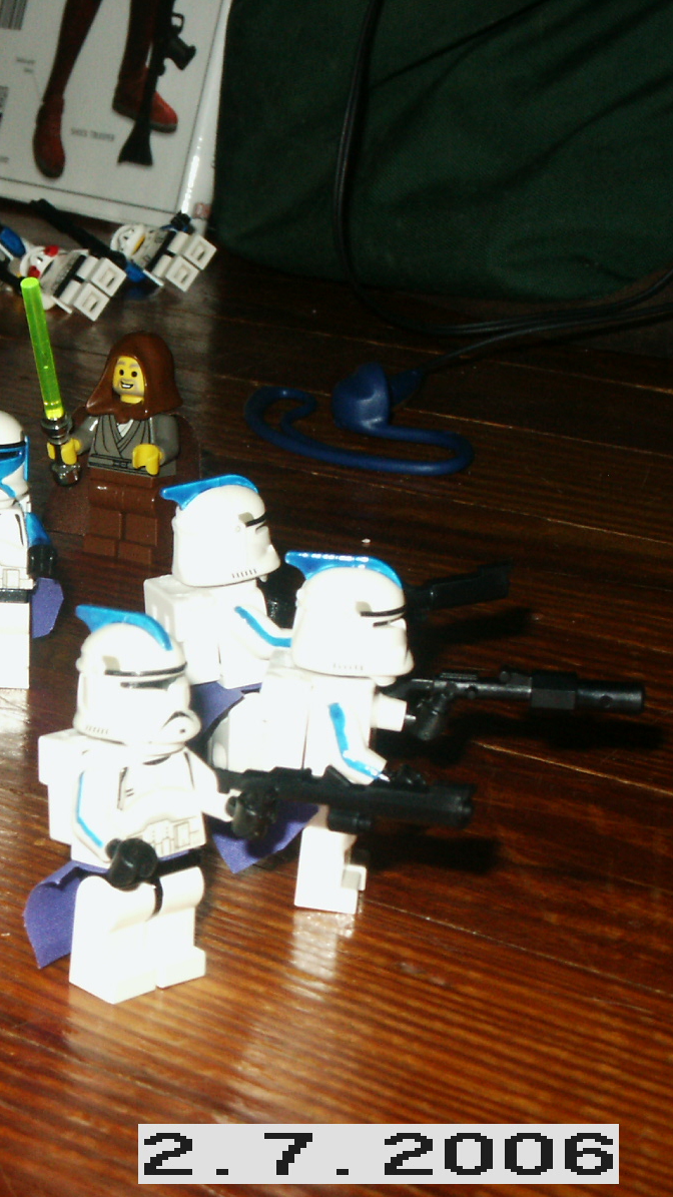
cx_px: -58
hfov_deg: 13.3
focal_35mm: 89
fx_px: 2824
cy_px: 598
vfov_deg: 23.9
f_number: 8
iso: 200
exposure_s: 1/60
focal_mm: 12.65
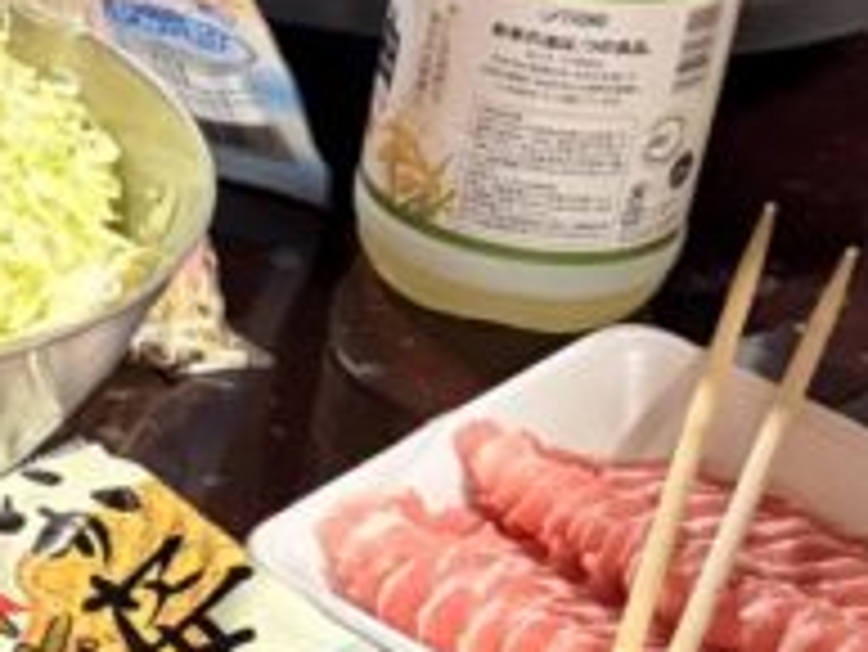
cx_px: -450
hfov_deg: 13.4
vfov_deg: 10.7
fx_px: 3463
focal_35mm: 138
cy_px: 450
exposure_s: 1/40
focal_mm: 5.96
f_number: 1.6
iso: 500
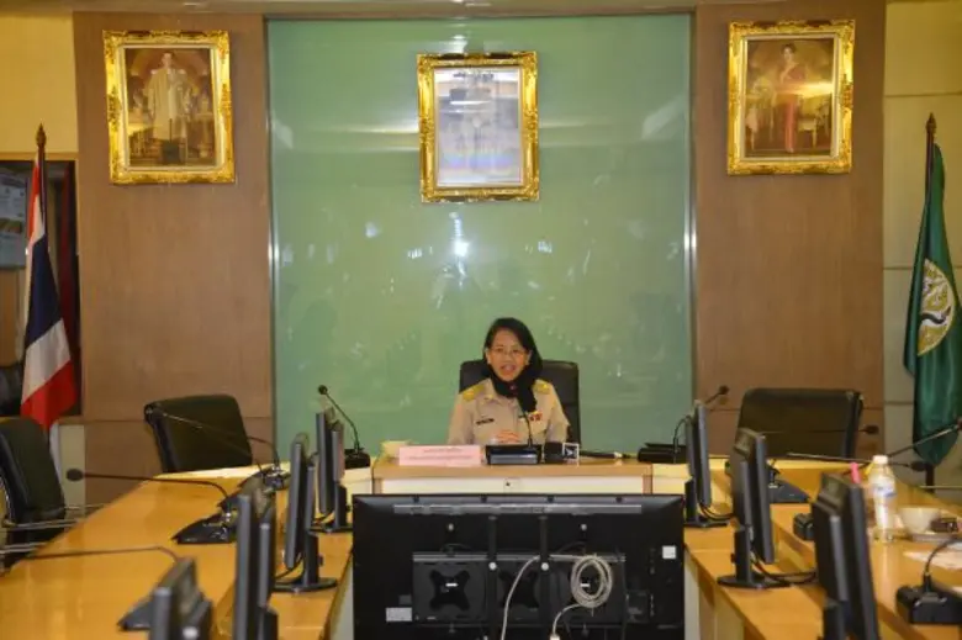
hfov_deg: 22.2
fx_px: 2457
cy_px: 320
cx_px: 481
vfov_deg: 14.8
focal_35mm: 92
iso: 2500
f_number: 4.5
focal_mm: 92
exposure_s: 1/125
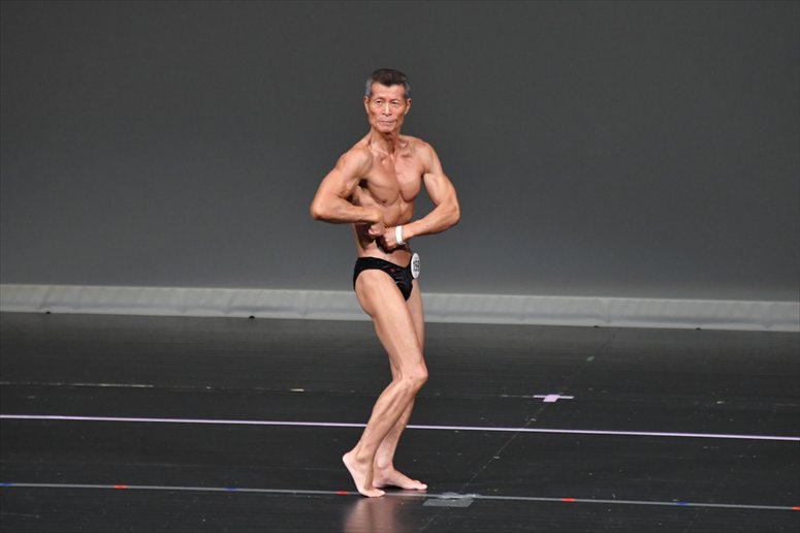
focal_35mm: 345
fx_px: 7663
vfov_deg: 4.0
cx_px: 400
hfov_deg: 6.0
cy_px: 266
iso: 4000
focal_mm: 230
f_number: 5.6
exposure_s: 1/400
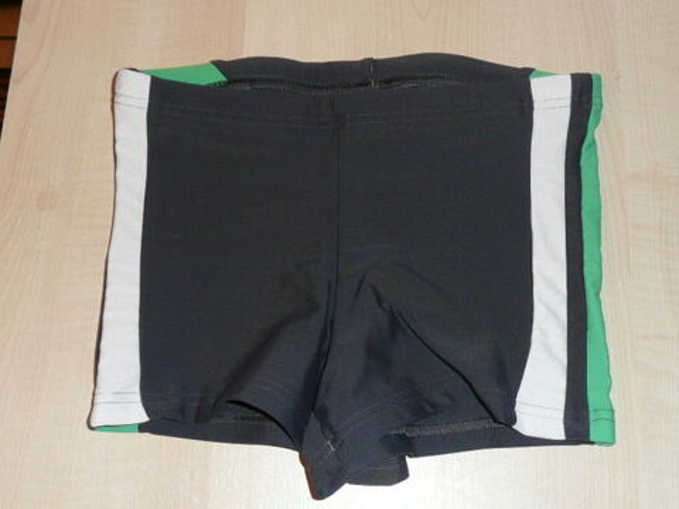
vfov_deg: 32.2
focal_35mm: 45
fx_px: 883
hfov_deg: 42.1
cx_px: 340
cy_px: 254
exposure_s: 1/30
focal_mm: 4.9
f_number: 3.4
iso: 100
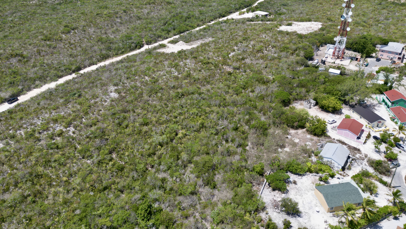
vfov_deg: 42.2
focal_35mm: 27
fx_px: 291
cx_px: 198
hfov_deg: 69.9
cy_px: 73
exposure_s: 1/4000
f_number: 1.7
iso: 140
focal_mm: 6.72
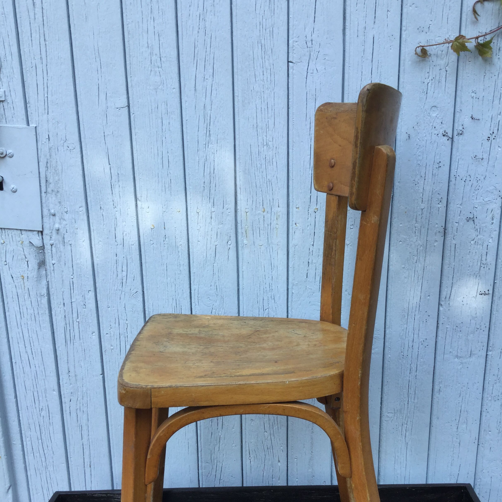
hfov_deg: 44.9
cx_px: 253
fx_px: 607
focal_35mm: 37
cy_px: 321
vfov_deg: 44.5
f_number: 2.4
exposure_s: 1/317
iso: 25
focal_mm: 3.3
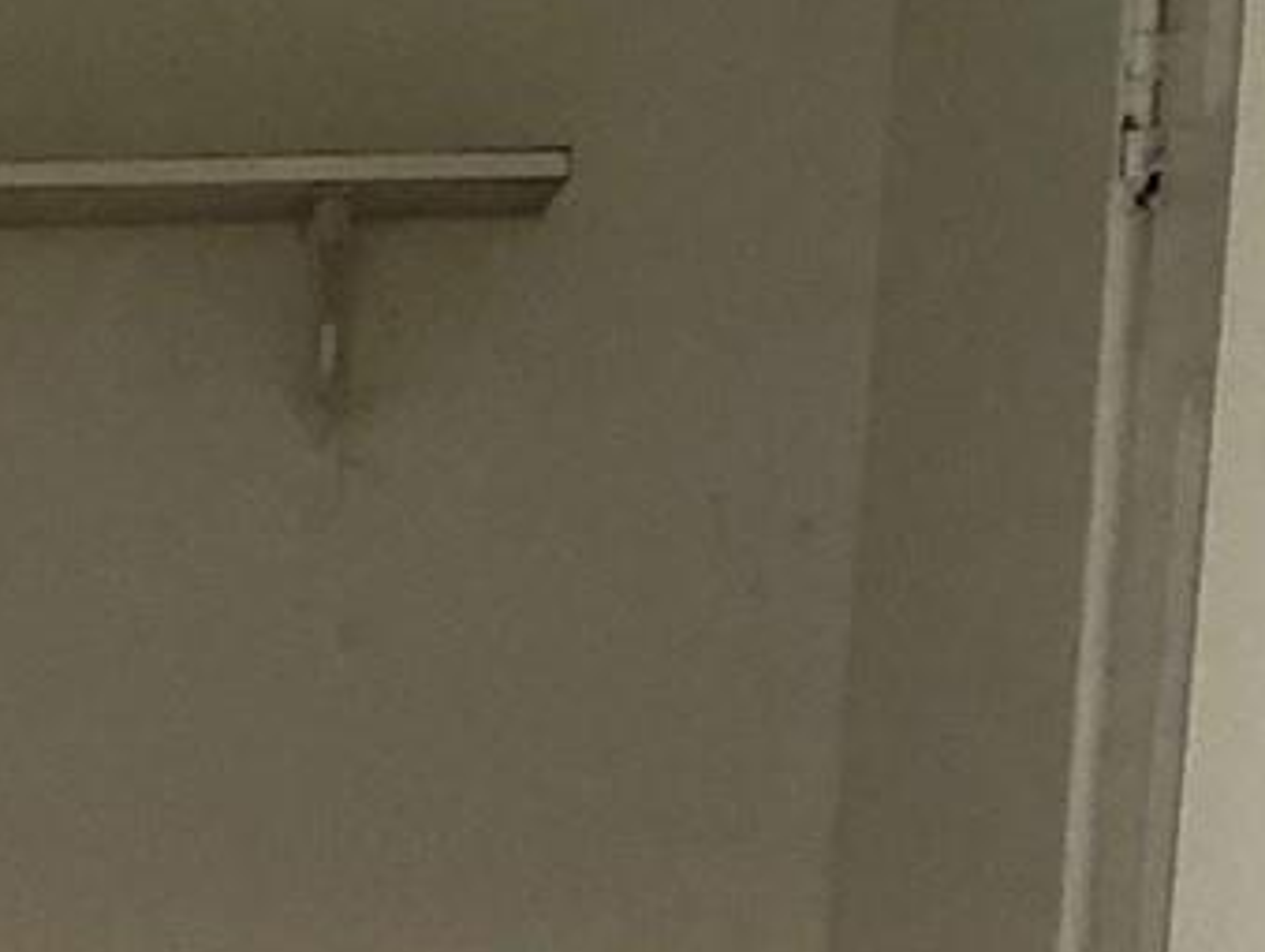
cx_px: -1119
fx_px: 4829
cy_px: 1609
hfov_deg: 13.2
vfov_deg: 10.7
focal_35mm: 132
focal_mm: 3
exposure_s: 1/47
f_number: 1.8
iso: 320
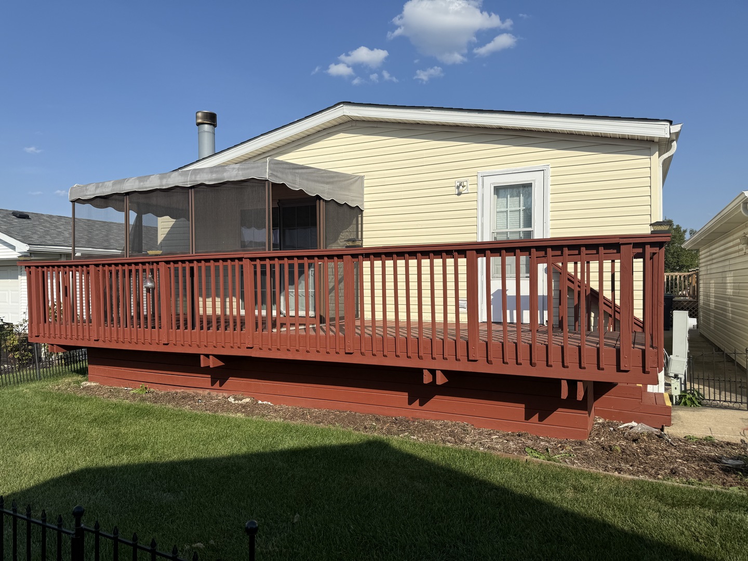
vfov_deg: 56.8
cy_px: 280
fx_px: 519
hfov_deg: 71.6
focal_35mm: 24
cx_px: 374
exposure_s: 1/7353
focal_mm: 6.76
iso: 80
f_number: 1.78
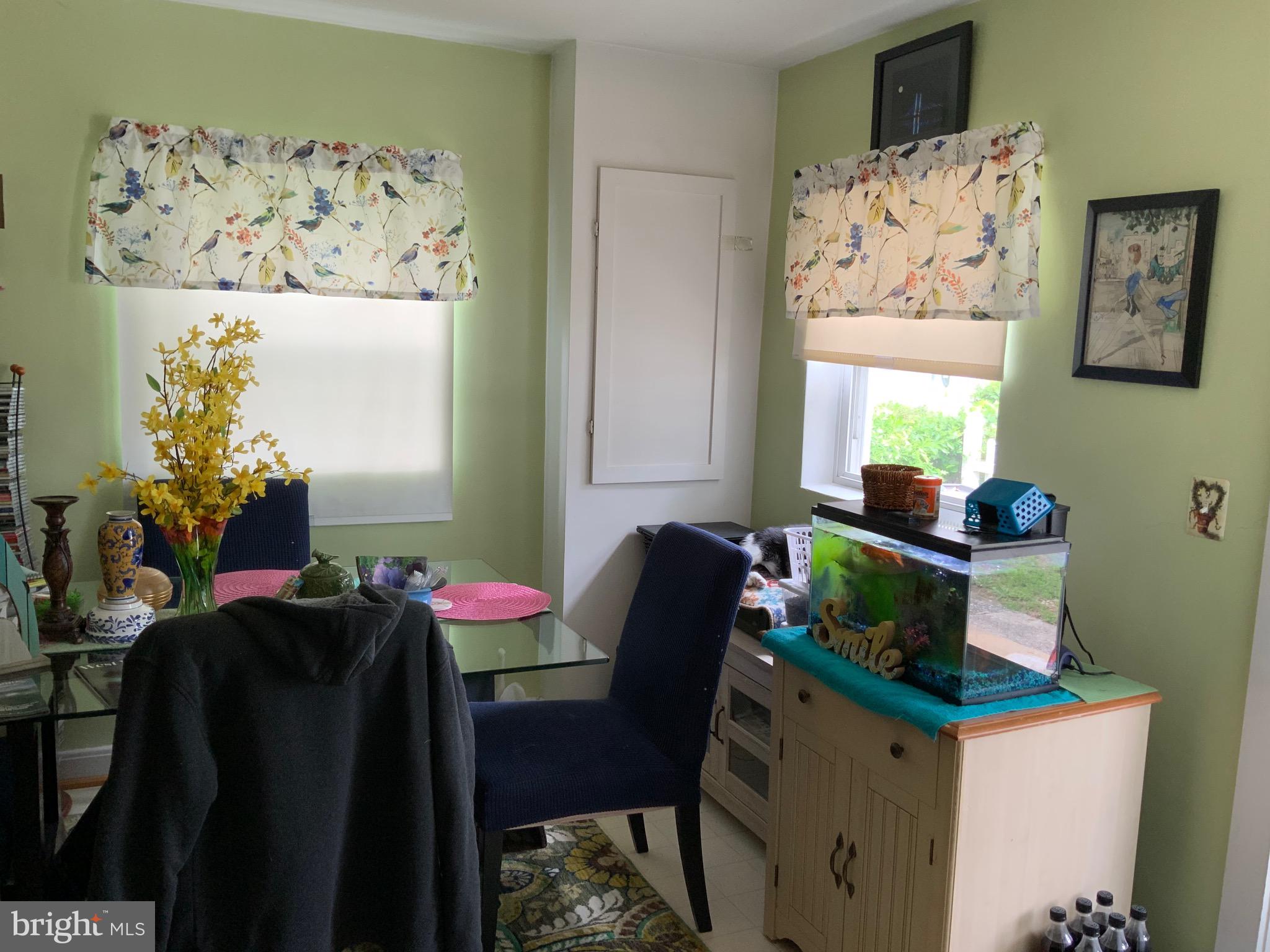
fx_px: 1064
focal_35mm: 29
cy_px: 476
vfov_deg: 48.2
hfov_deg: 61.7
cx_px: 635
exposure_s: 1/60
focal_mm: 3
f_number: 1.8
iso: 64
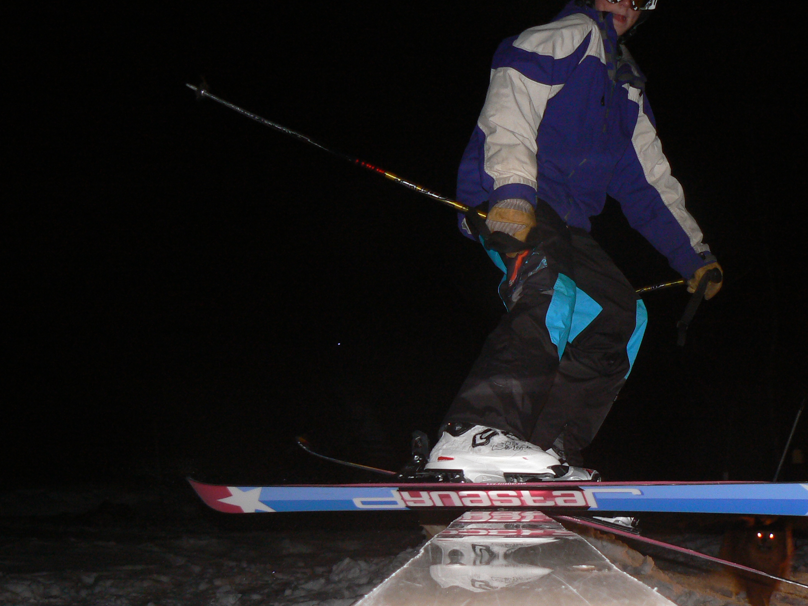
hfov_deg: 39.4
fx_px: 1120
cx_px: 509
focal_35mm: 48
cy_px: 326
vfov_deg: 30.3
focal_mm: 6
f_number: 2.8
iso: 100
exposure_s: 1/30
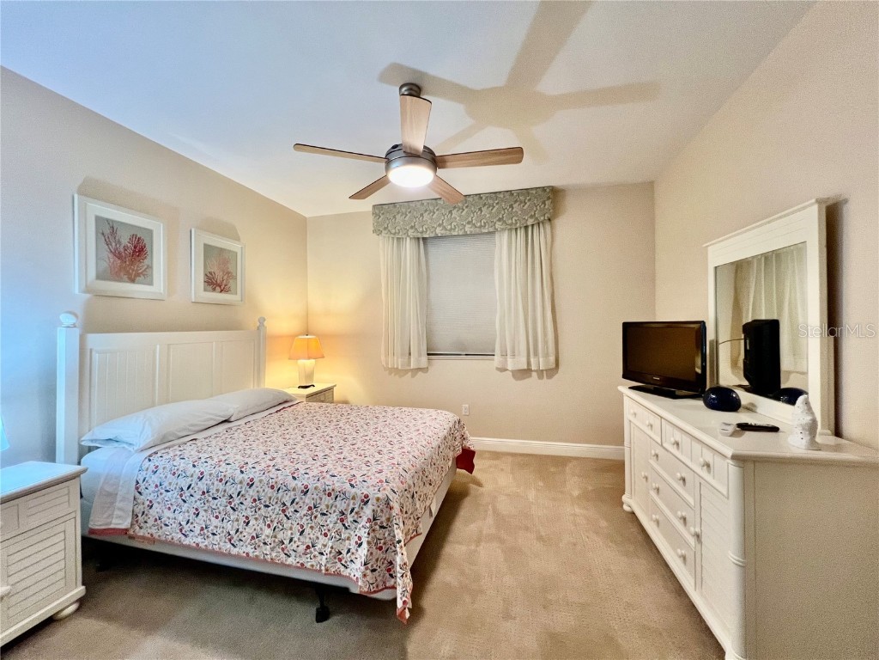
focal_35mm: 13
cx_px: 440
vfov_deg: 89.9
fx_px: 330
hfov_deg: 106.2
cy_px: 330
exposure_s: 1/60
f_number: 1.8
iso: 250
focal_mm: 1.57
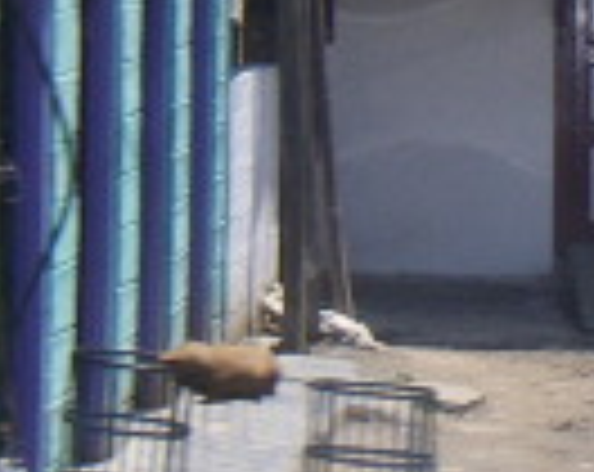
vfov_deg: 8.6
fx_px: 3105
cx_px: -929
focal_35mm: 177
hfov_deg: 9.5
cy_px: -9
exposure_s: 1/250
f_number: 4.2
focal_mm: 5
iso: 50
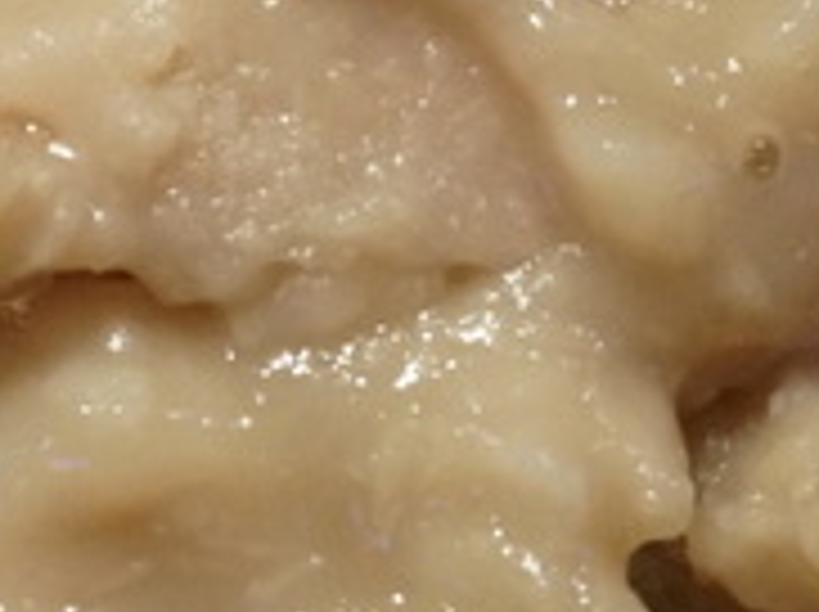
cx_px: 450
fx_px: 3355
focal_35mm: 142
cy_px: 439
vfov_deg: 10.4
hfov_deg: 13.9
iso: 3200
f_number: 4.5
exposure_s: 1/20
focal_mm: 28
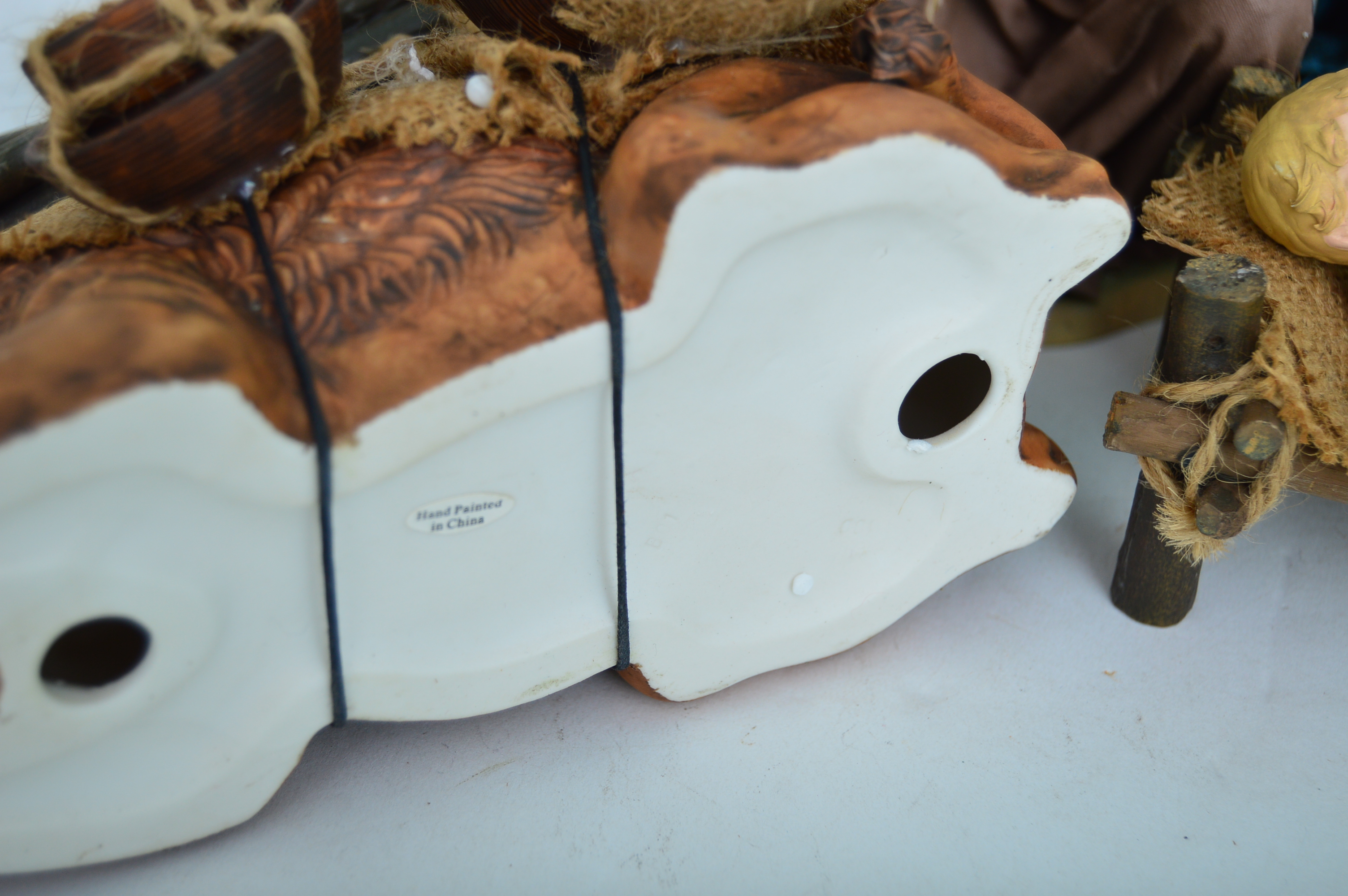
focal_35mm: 57
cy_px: 448
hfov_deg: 35.1
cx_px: 674
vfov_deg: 23.7
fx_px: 2132
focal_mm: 38
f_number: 4.8
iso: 200
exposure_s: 1/200
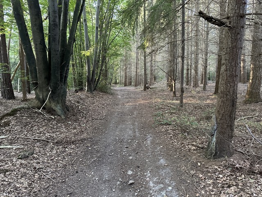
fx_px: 182
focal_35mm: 24
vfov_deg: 56.8
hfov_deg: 71.6
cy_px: 98
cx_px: 131
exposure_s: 1/46
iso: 1000
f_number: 1.78
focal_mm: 6.86
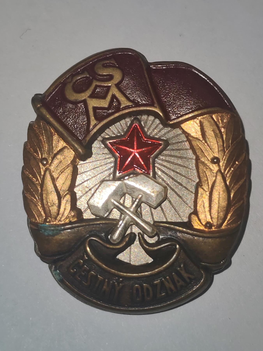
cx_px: 132
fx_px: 689
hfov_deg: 21.6
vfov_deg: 28.6
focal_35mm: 68
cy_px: 176
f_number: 1.95
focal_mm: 5.52
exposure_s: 1/110
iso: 50
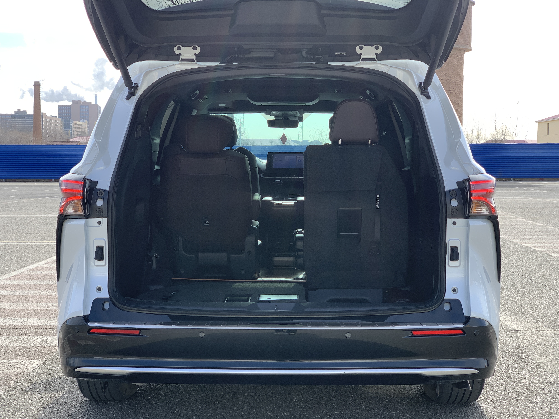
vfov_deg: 28.0
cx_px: 280
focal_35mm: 52
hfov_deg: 36.8
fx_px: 840
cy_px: 210
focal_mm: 6
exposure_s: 1/271
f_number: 2.4
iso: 16
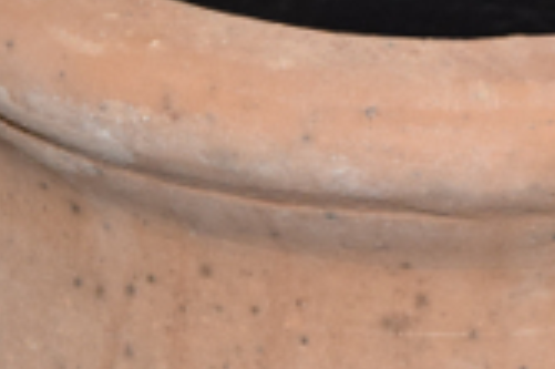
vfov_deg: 4.3
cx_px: 442
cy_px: 171
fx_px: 4881
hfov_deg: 6.5
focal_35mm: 317
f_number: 5.6
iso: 800
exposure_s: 1/125
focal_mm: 55
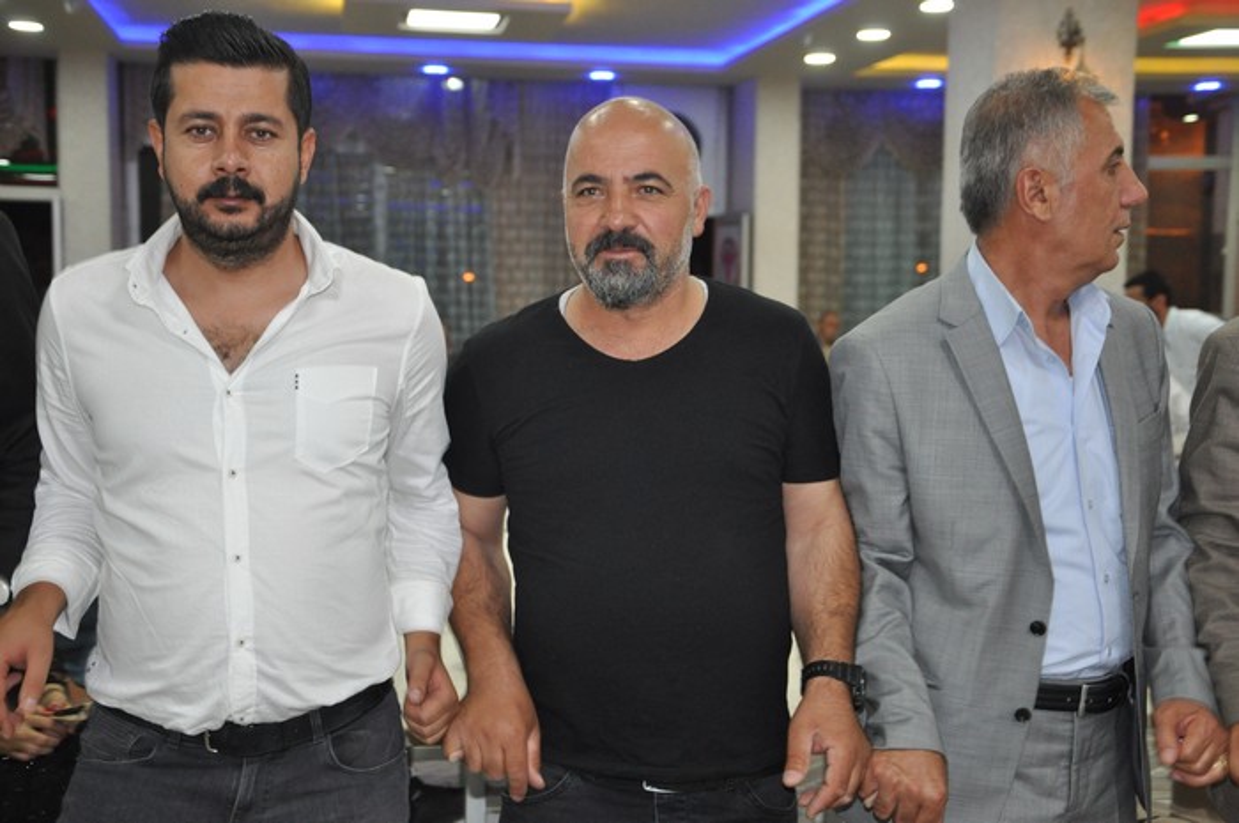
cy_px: 412
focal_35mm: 57
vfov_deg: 23.7
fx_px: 1959
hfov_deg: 35.1
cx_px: 620
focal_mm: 38
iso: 1250
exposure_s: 1/60
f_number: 4.5
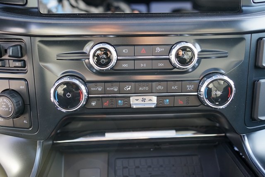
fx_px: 250
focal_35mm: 34
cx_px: 132
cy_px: 88
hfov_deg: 55.8
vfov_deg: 38.9
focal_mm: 34
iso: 320
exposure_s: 1/60
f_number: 4
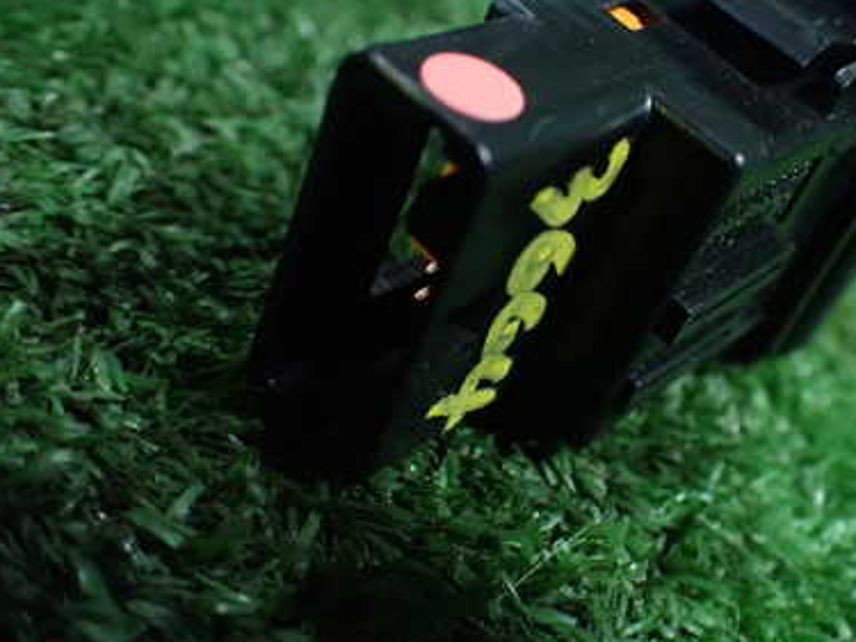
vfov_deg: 30.2
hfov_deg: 38.8
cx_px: 621
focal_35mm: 48
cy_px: 254
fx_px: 1187
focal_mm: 5.4
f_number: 2.3
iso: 800
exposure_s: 1/80
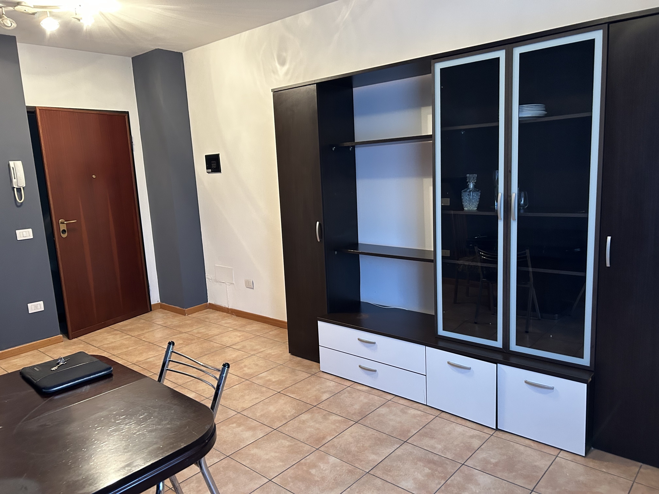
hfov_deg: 67.3
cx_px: 330
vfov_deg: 53.1
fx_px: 495
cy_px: 247
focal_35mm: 26
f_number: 1.5
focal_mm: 5.7
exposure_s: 1/50
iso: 400
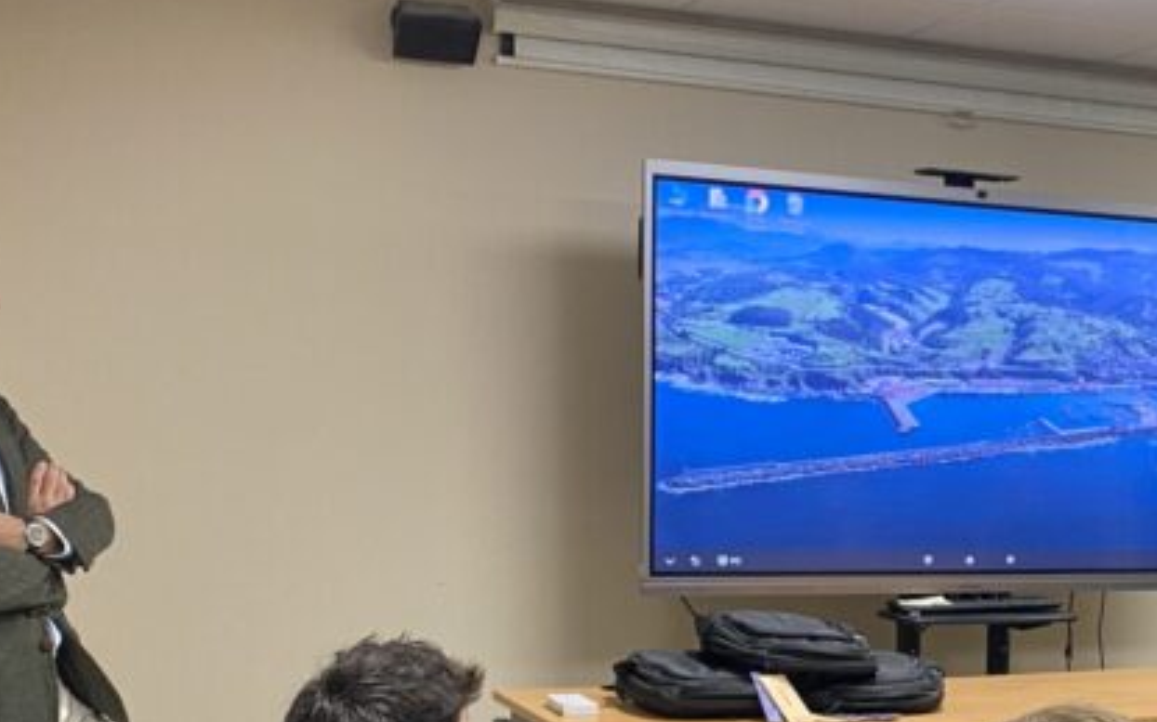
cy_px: 650
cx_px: 1204
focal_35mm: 68
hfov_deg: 28.1
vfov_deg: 18.8
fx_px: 2143
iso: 125
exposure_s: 1/50
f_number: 1.8
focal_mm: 4.25
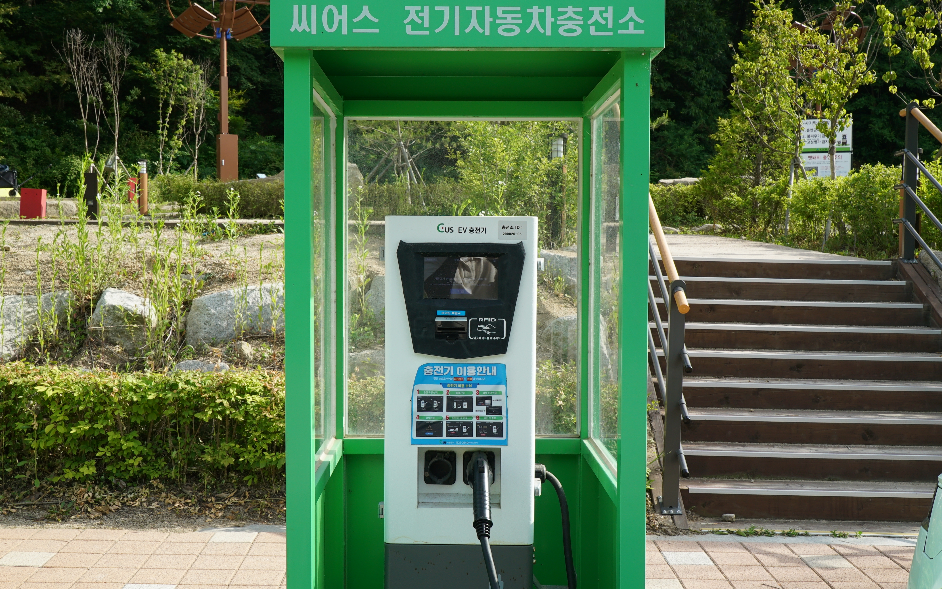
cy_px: 292
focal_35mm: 41
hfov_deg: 48.2
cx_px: 469
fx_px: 1053
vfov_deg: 31.2
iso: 400
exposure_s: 1/125
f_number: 16
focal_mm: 40
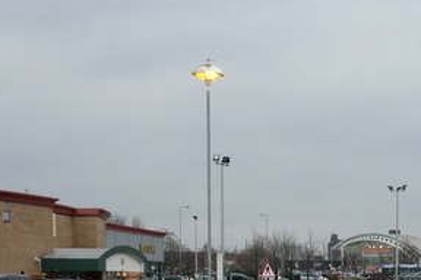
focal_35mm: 88
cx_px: 393
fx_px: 1029
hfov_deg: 22.5
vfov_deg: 14.9
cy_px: 353
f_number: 9
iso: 1000
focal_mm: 21.4
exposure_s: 1/180
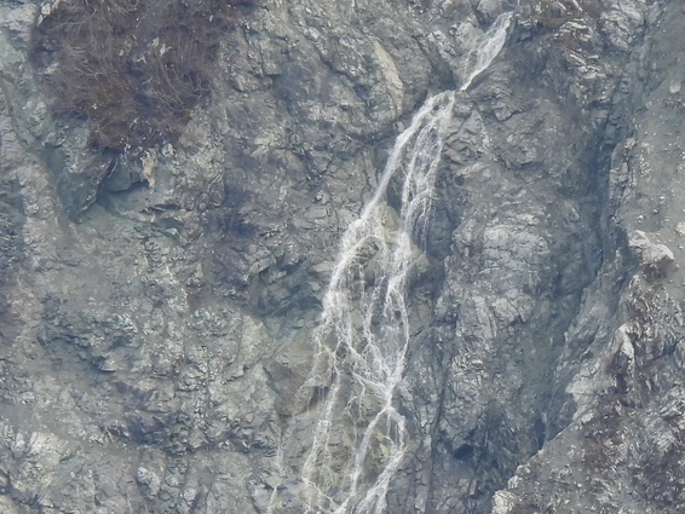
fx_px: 35813
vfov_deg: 0.8
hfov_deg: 1.1
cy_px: 508
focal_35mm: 1809
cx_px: 409
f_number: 5.6
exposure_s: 1/500
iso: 220
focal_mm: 143
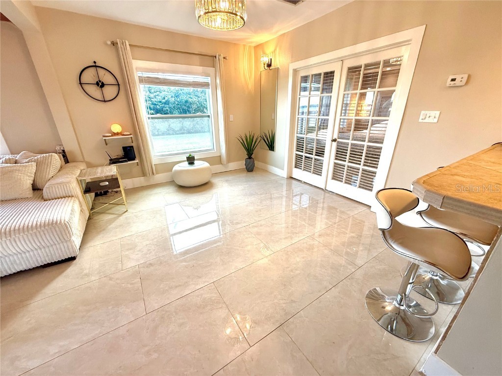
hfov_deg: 102.1
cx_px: 251
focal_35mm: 14
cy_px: 188
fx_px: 203
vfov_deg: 85.7
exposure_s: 1/120
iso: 125
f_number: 2.2
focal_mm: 2.22
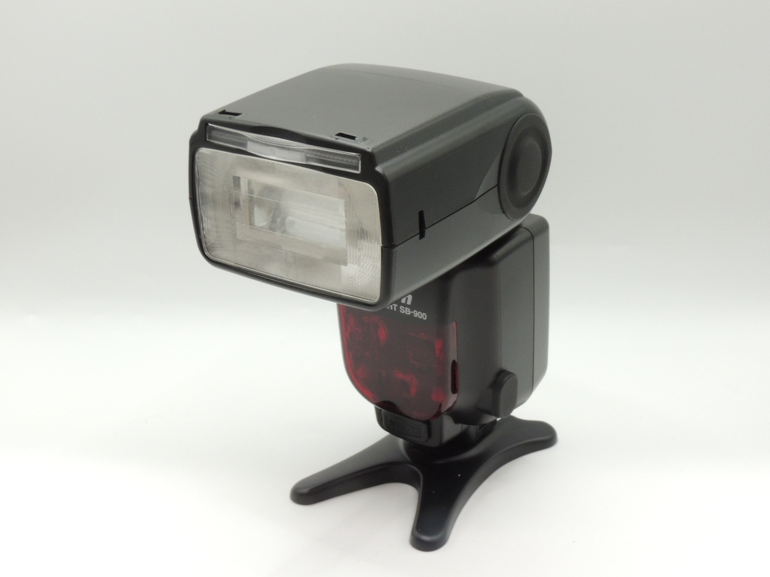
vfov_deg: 26.6
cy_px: 288
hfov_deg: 34.9
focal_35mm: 55
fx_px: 1223
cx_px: 385
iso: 400
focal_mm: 9.8
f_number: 8.2
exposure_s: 1/20
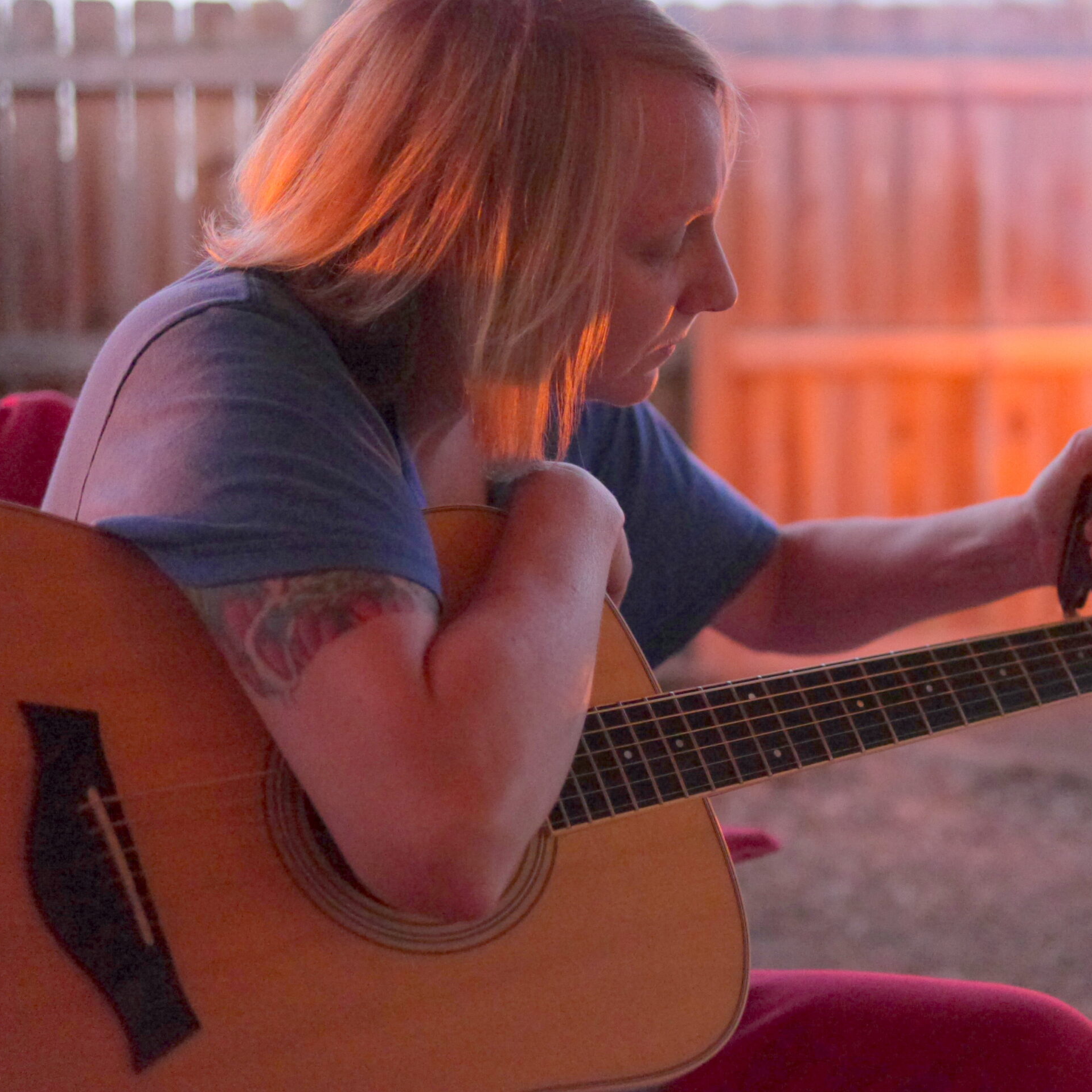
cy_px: 546
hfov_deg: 28.9
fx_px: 2106
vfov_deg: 29.1
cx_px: 724
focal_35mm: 59
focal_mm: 25
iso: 2500
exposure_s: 1/60
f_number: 1.4
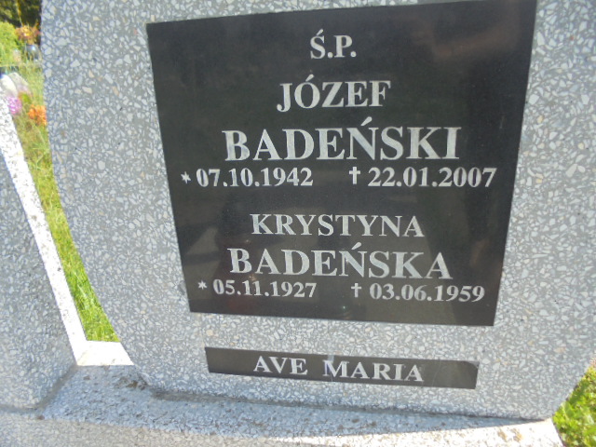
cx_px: 298
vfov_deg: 53.1
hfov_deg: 67.3
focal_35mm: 26
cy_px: 224
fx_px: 448
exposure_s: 1/320
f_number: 3.5
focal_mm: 4.6
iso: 100
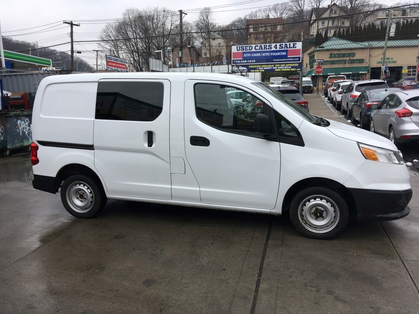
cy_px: 157
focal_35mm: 29
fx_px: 351
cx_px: 210
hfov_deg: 61.7
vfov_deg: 48.2
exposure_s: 1/541
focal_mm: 4.15
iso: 25
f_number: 2.2
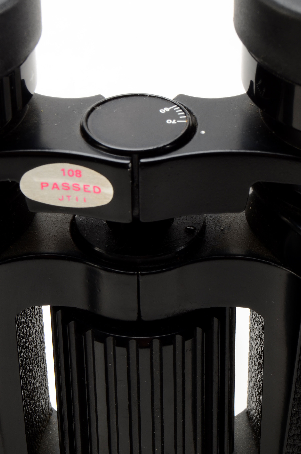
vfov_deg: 16.0
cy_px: 303
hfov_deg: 10.7
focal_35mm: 128
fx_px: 1610
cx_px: 147
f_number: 18
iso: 100
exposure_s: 1/160
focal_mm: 55
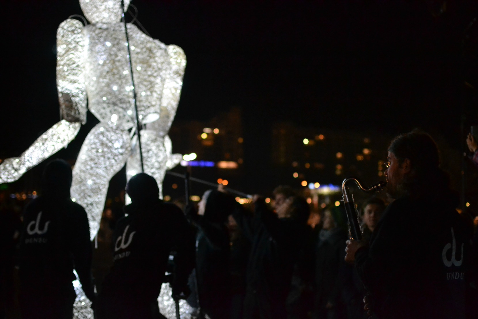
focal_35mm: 52
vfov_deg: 25.8
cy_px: 160
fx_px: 697
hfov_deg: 37.9
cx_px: 239
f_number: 1.8
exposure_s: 1/200
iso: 2800
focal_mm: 35
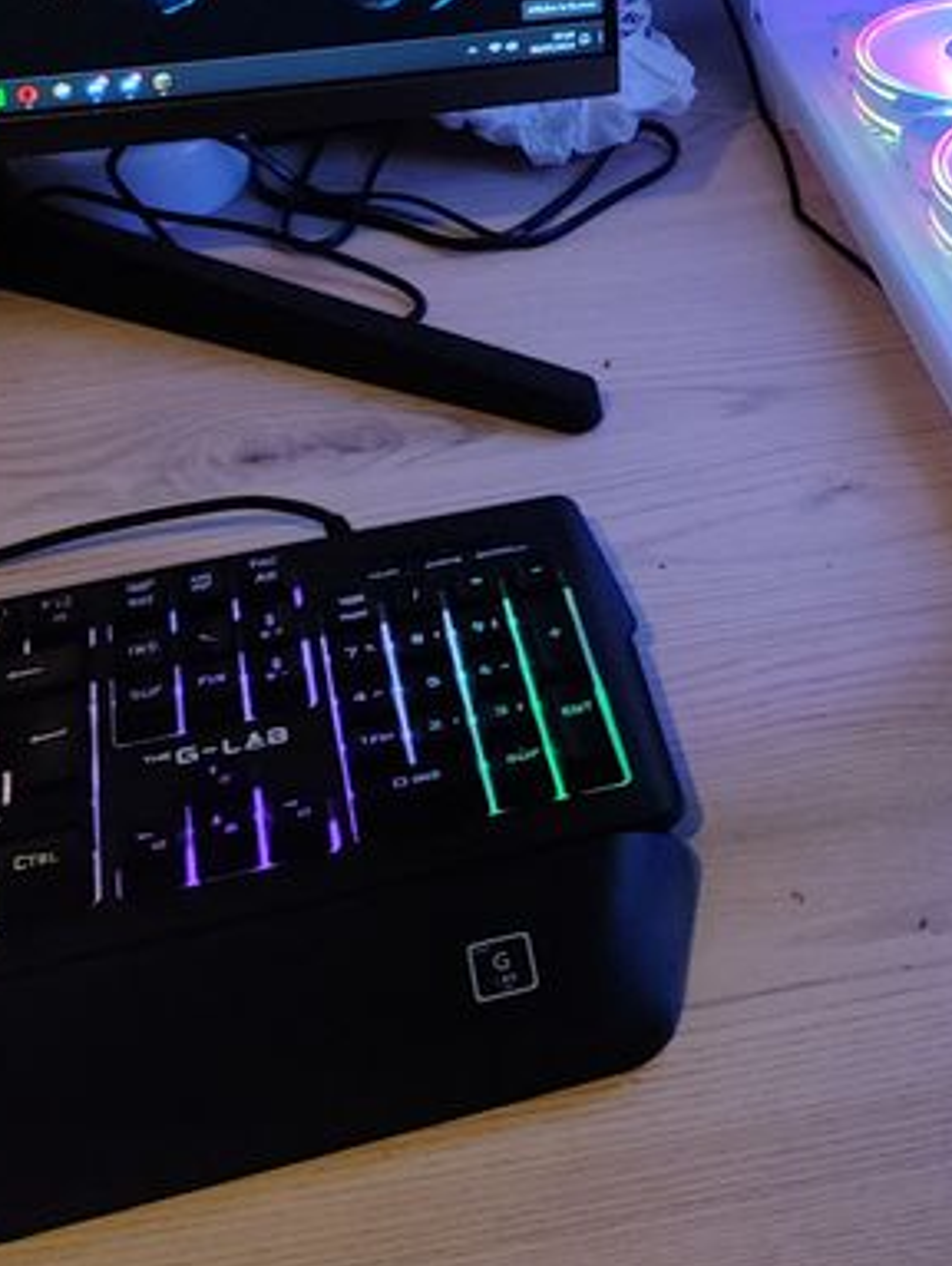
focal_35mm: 60
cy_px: -317
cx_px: 770
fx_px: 2196
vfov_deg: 27.6
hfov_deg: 24.1
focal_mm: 5.59
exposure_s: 1/50
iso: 469
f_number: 1.88
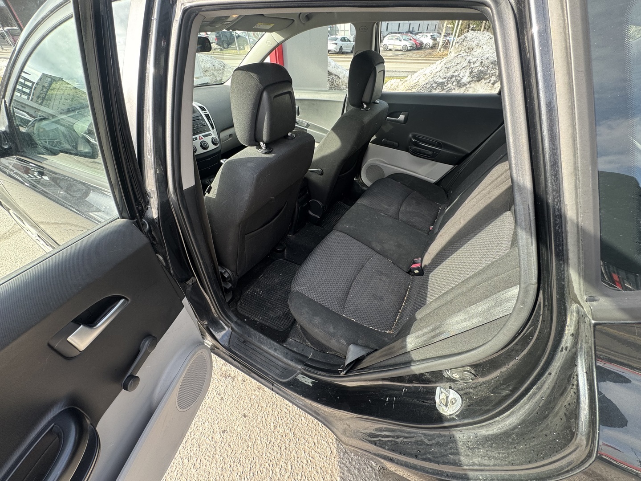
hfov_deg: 102.1
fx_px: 259
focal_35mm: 14
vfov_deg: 85.7
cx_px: 320
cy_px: 240
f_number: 2.2
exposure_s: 1/99
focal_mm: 2.22
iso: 64
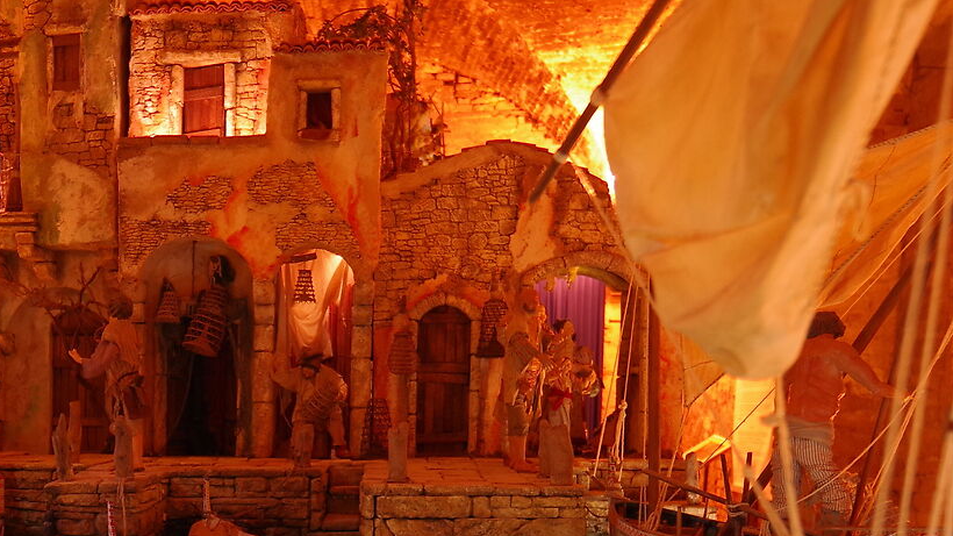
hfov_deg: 42.8
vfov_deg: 24.6
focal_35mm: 46
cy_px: 549
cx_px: 210
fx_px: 1162
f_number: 2.8
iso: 400
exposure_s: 1/15
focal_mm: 15
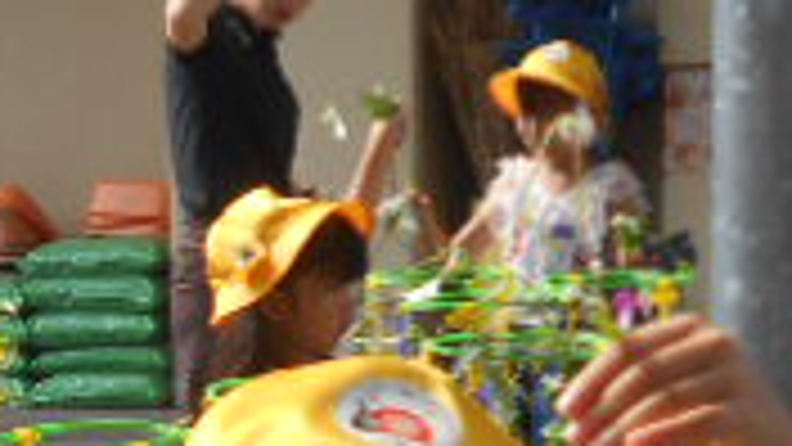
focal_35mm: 174
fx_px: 3654
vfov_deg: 6.8
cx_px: 4
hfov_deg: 12.2
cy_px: 757
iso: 80
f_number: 4.2
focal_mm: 7.7
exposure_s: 1/250
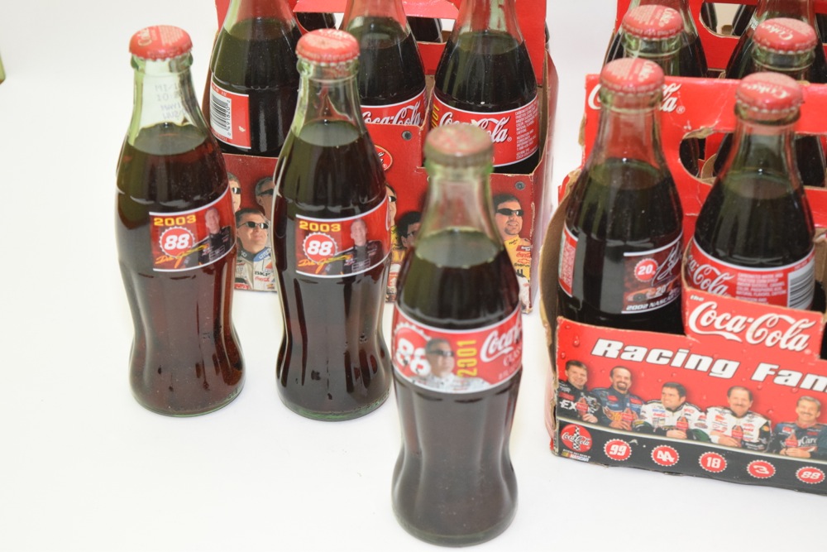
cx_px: 414
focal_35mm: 82
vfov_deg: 16.6
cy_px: 276
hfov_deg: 24.6
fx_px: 1895
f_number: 5.6
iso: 2800
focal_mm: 55
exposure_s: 1/60
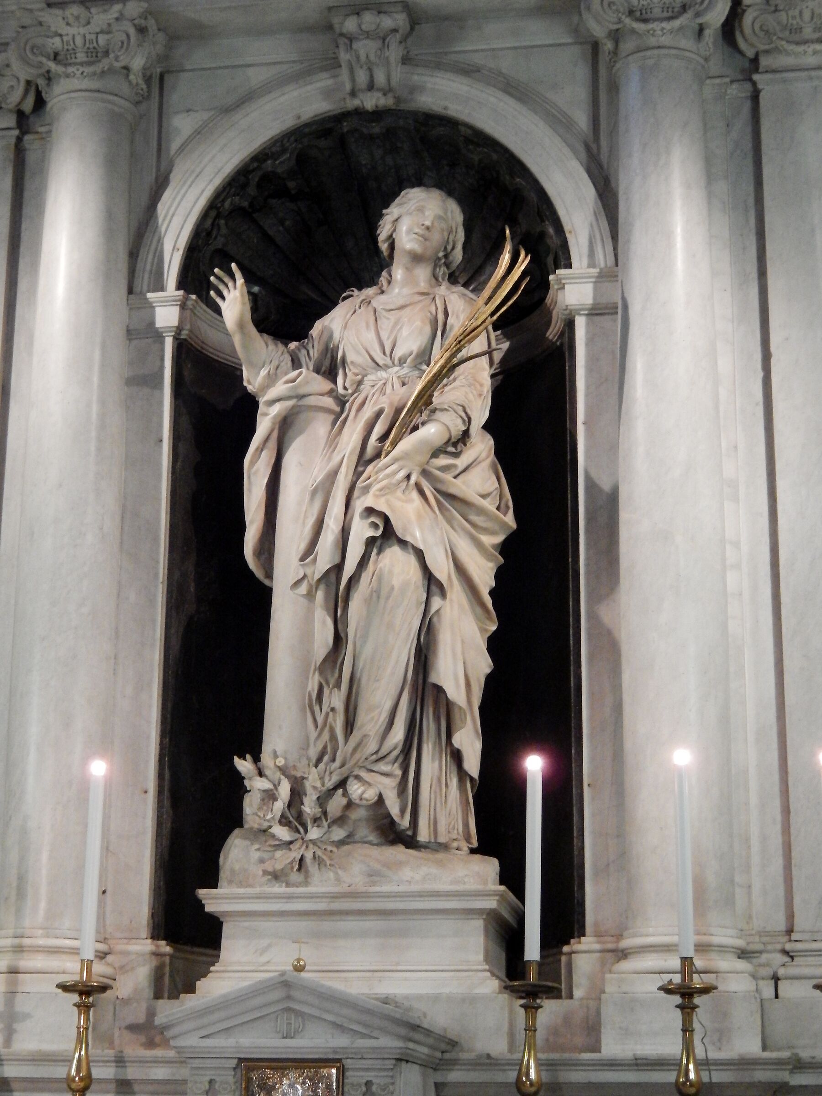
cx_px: 411
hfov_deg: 21.9
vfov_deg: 29.0
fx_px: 2121
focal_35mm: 67
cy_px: 548
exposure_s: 1/20
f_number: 4.8
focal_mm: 12
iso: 800
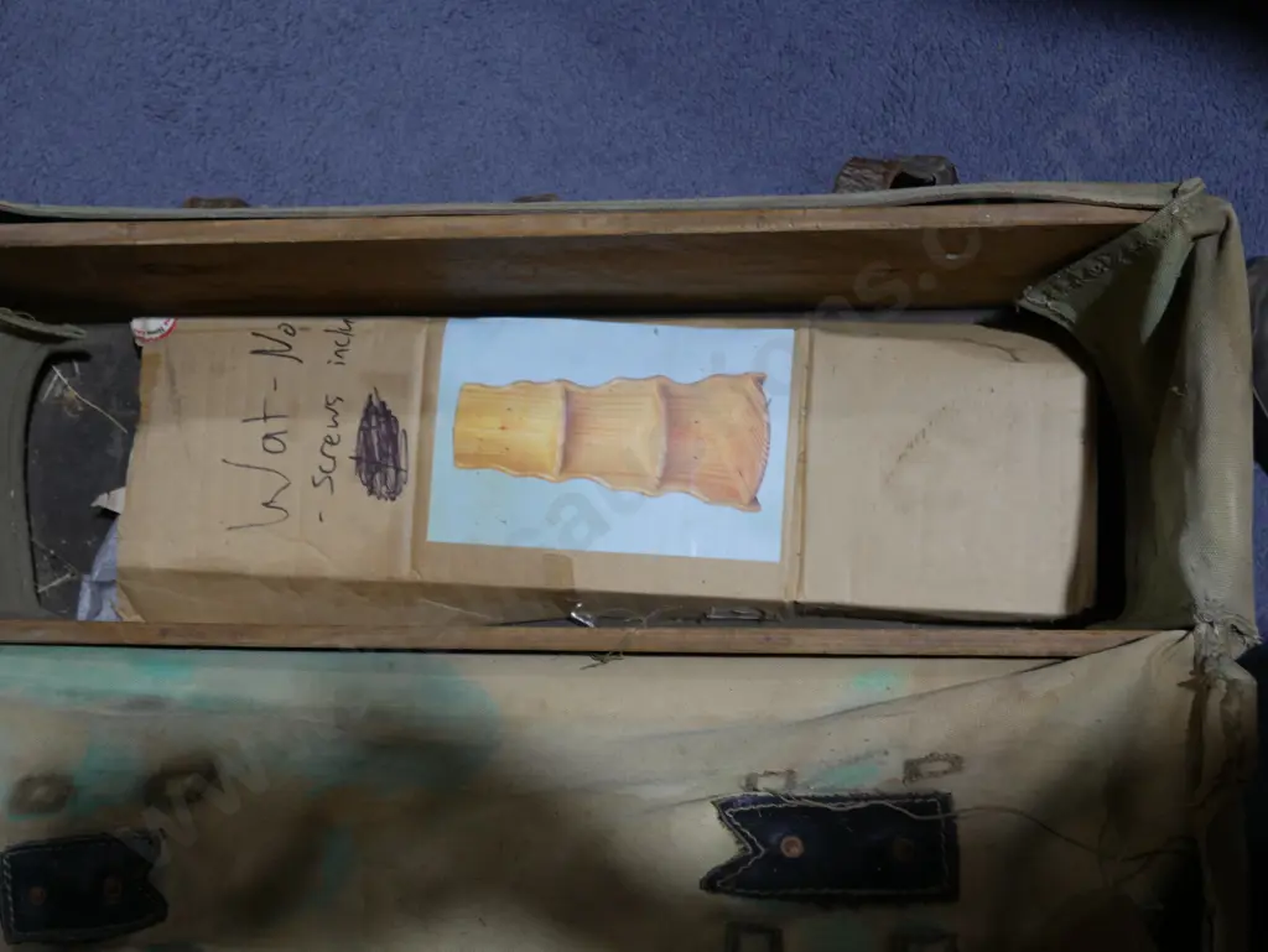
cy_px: 476
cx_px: 634
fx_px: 1832
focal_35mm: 50
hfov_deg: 38.2
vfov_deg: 29.1
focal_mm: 25
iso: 320
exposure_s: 1/60
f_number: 5.3
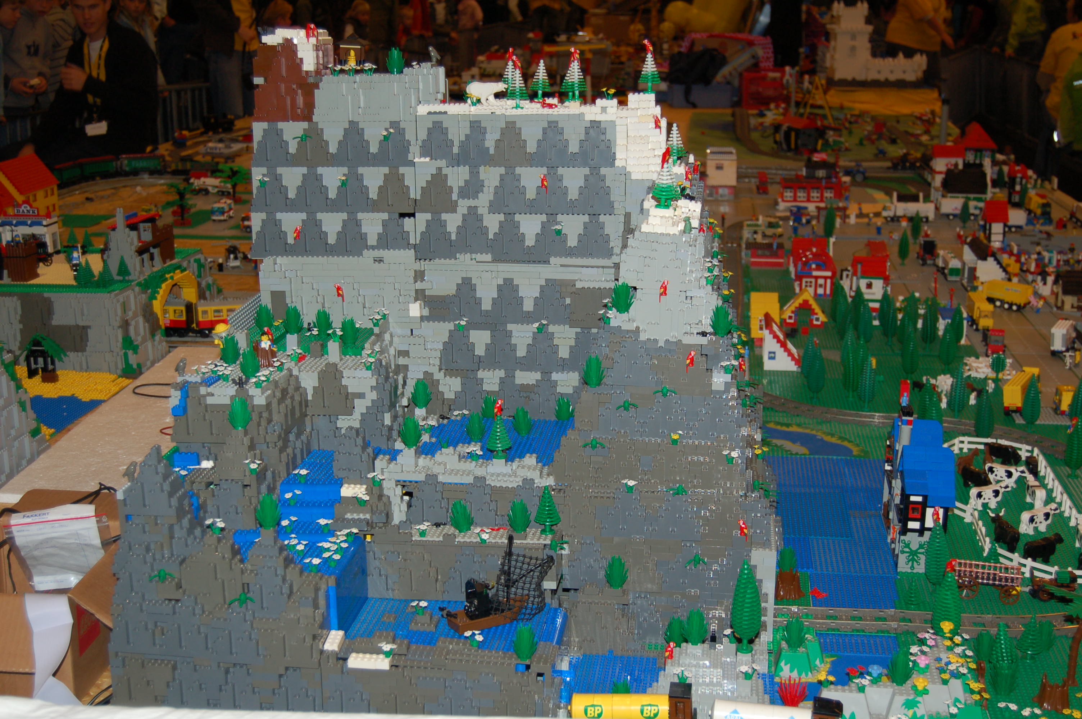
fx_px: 1441
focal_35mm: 48
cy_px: 360
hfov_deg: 41.1
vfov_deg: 28.0
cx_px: 541
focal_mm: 32
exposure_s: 1/60
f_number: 4.5
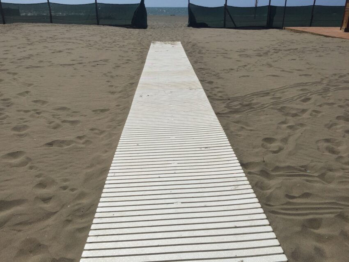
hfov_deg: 61.6
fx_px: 292
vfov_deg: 48.2
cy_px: 131
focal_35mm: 29
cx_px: 174
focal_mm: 4.15
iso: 32
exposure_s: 1/9901
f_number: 2.2
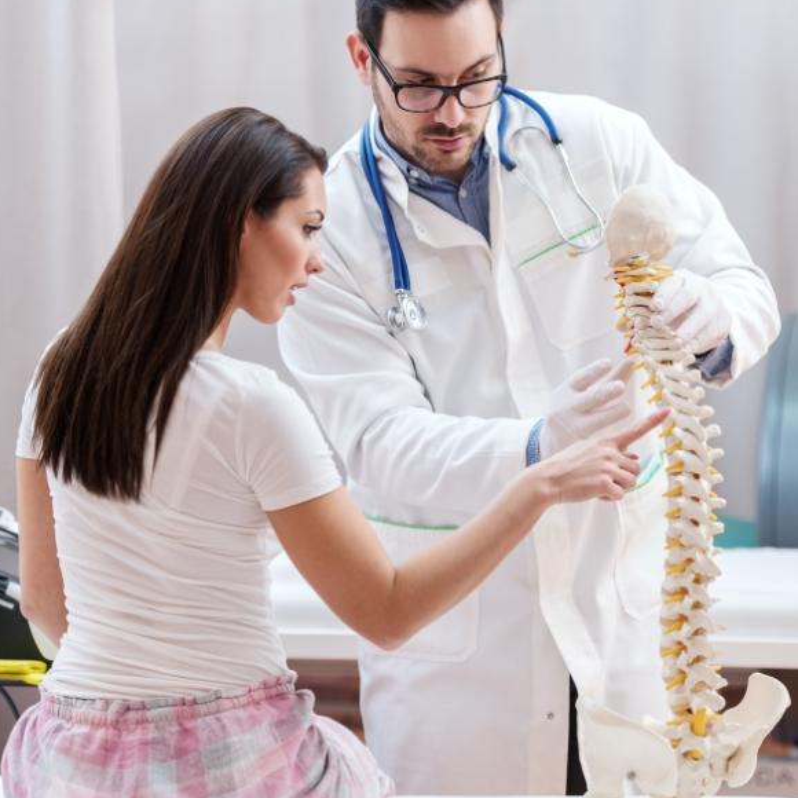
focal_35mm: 153
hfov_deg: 11.4
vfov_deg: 11.4
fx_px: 3990
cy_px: 390
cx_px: 409
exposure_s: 1/200
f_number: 2.8
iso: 320
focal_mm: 102
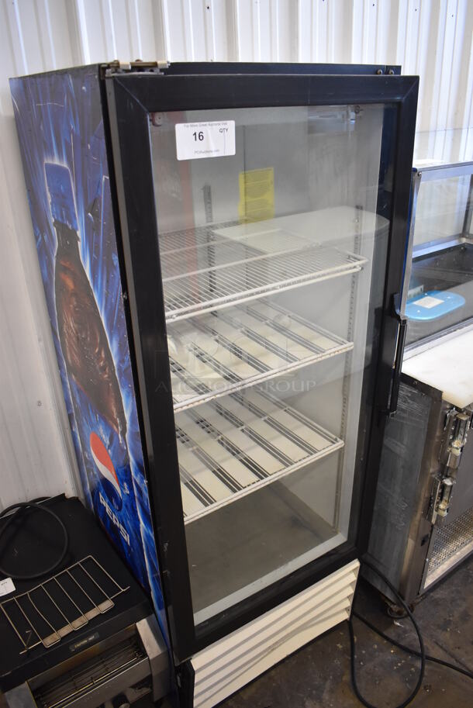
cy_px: 354
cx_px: 236
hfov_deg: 48.0
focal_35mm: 27
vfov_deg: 67.3
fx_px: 531
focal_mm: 18
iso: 1250
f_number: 3.5
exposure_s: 1/125
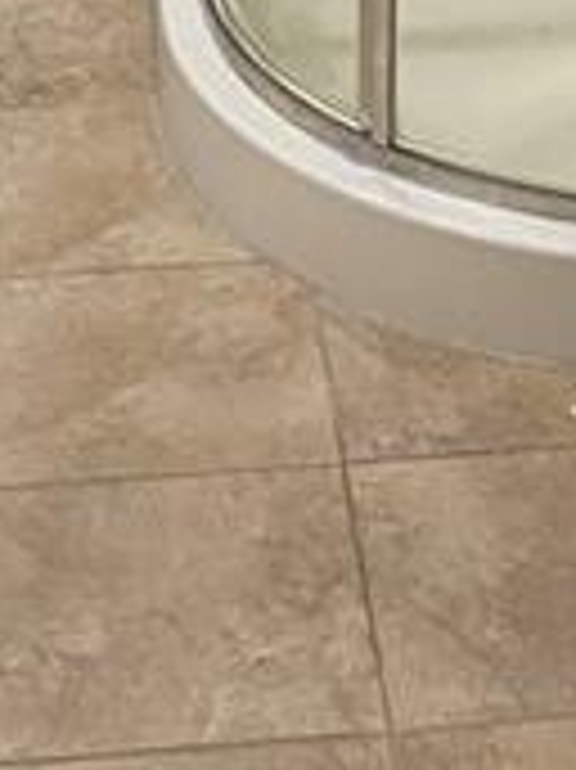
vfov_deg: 14.7
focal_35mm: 117
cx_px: 342
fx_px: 2599
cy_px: -626
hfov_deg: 12.6
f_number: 1.8
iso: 250
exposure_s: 1/60
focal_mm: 4.25
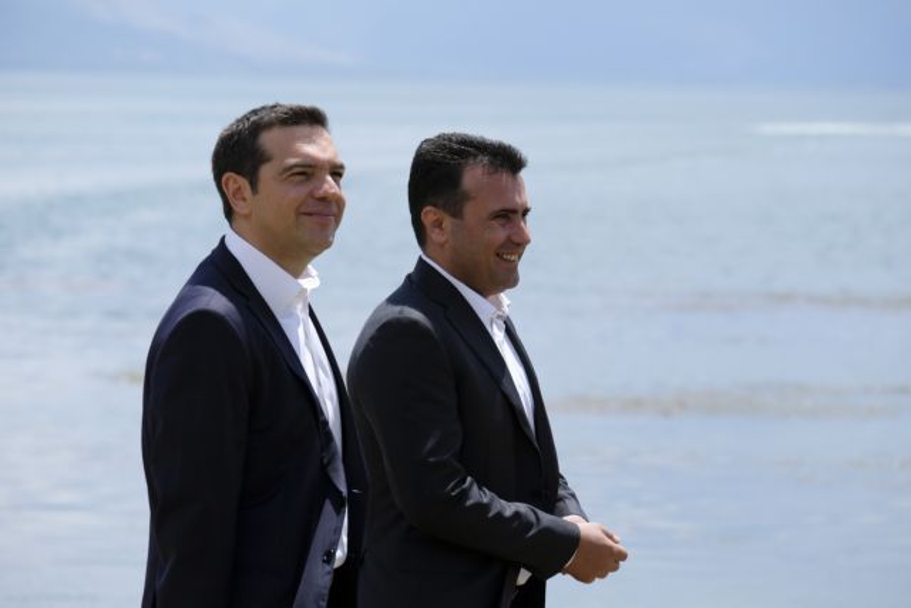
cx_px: 456
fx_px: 5644
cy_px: 304
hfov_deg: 9.2
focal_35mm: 223
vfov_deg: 6.2
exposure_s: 1/2000
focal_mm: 148.5
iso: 640
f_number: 6.4
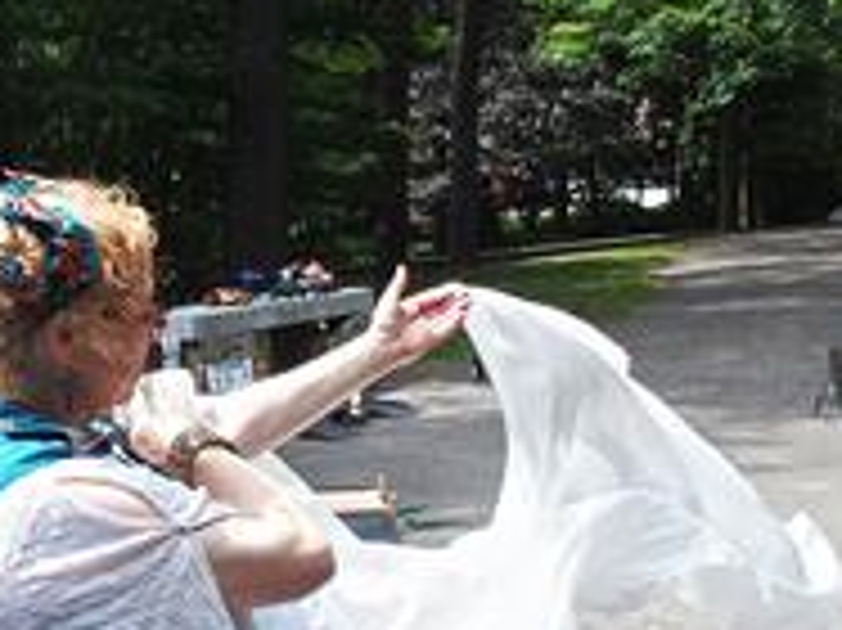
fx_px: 1459
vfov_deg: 24.3
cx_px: 0
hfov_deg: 30.0
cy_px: 387
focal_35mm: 60
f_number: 3.5
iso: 100
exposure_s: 1/800
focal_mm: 6
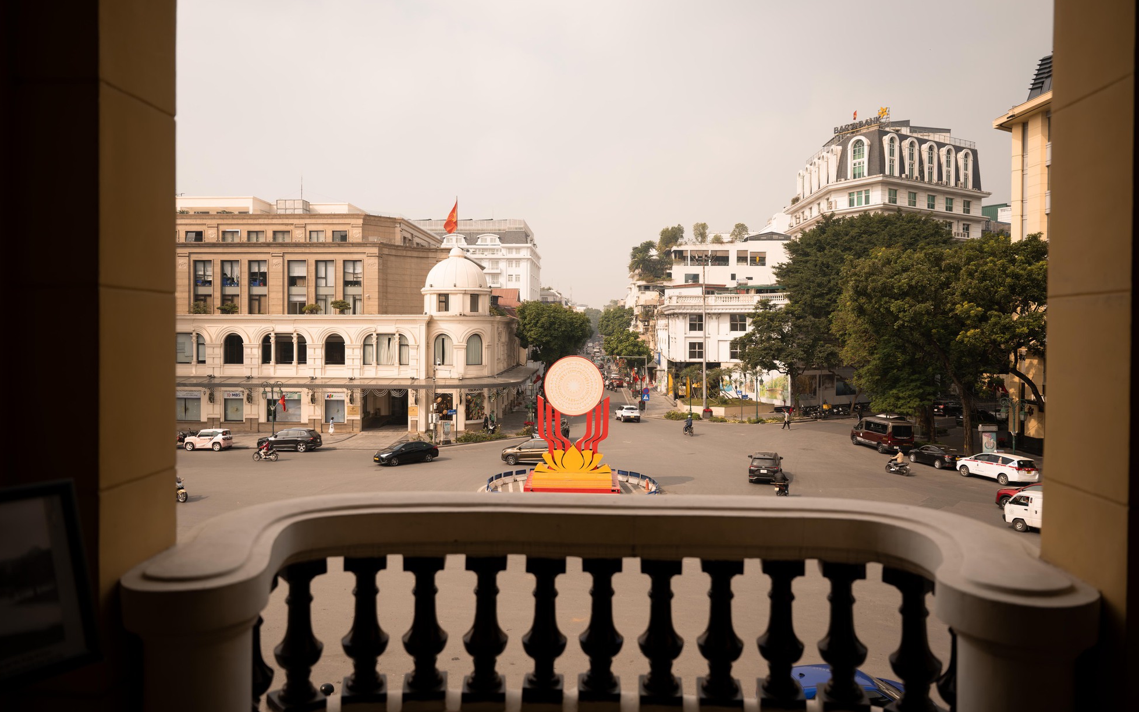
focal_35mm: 25
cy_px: 330
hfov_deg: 72.5
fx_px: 776
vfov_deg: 49.2
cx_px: 565
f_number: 2.8
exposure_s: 1/1250
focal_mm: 24
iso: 80
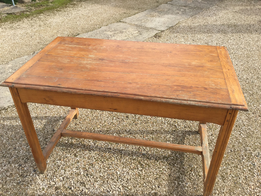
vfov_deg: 45.4
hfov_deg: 58.4
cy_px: 98
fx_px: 234
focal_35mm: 31
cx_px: 130
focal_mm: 3.3
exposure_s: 1/631
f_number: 2.4
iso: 25
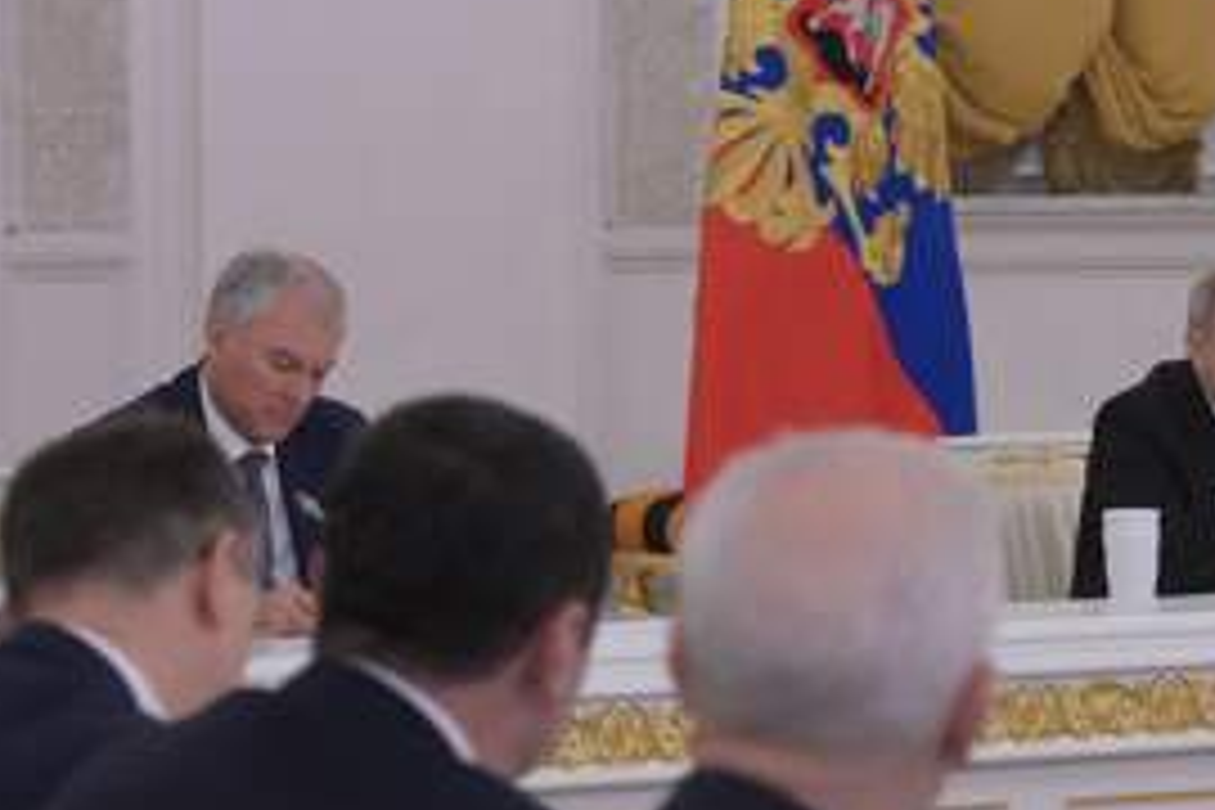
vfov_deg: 6.0
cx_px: 1143
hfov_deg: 8.9
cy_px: 641
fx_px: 7762
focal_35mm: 230
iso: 2000
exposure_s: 1/200
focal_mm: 100
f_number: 6.3
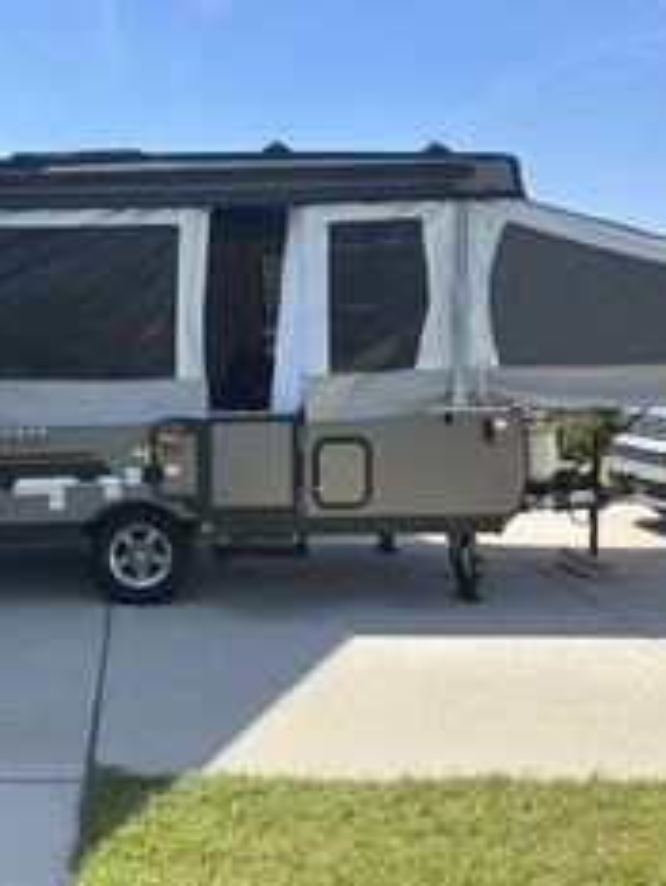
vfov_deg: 47.8
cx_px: 167
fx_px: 1000
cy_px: 439
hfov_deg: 36.0
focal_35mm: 39
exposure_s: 1/1751
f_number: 1.6
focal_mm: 5.96
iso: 50
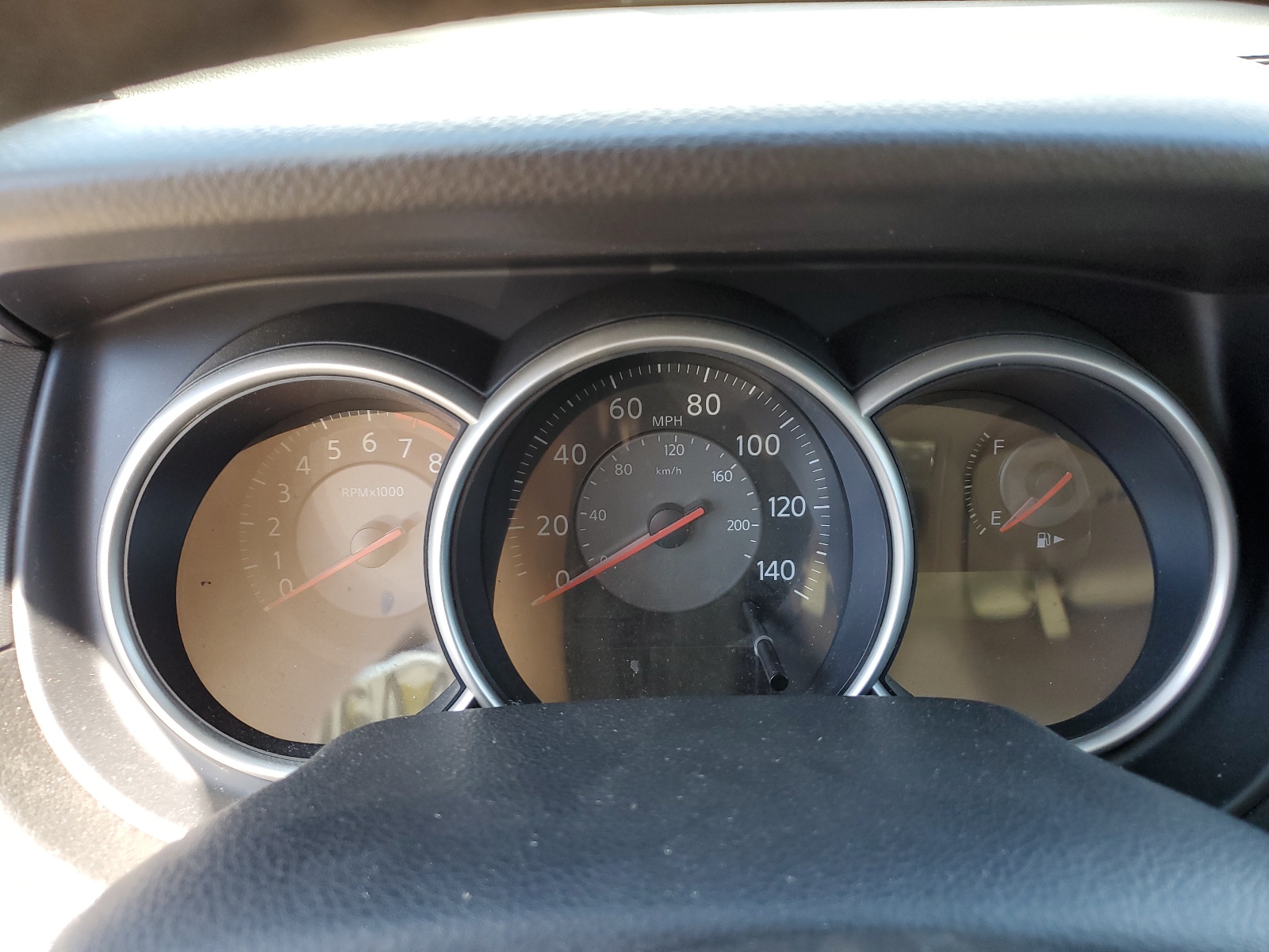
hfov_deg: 67.3
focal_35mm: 26
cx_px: 634
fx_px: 953
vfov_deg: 53.1
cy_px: 476
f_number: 1.5
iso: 63
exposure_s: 1/120
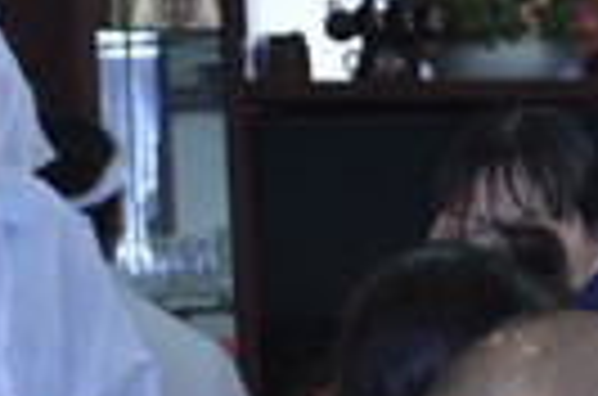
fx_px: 4143
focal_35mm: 250
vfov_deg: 5.4
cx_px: 364
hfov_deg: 8.3
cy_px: 488
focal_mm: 34
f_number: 4.5
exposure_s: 1/60
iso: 640
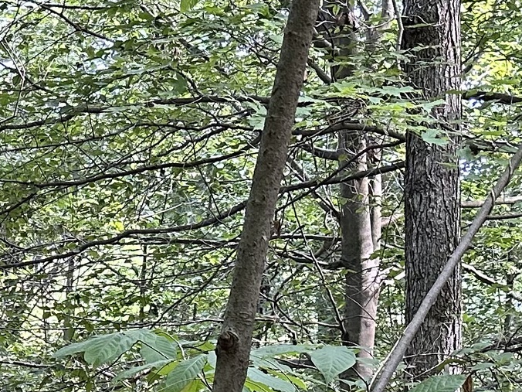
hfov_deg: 16.9
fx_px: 1644
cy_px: 591
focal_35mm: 109
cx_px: -179
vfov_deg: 12.9
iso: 250
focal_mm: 6.86
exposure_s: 1/60
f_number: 1.78
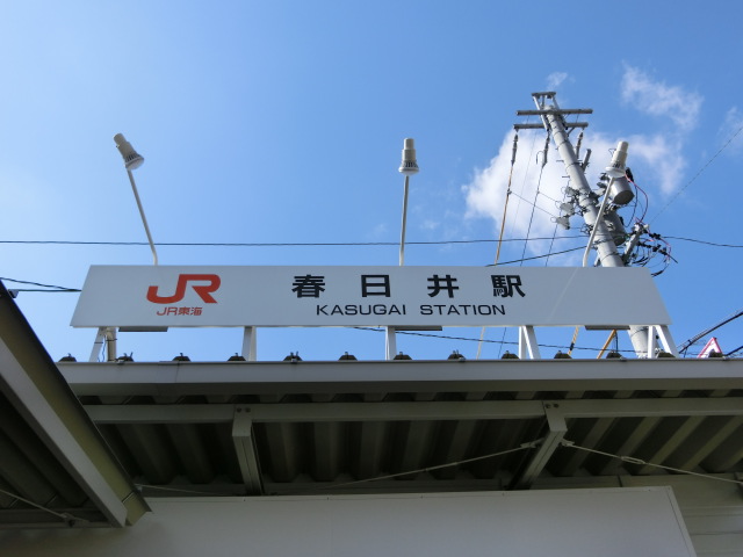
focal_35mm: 29
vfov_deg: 48.2
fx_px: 622
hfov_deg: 61.7
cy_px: 278
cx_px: 372
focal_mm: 5.2
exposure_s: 1/1000
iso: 80
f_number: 3.7
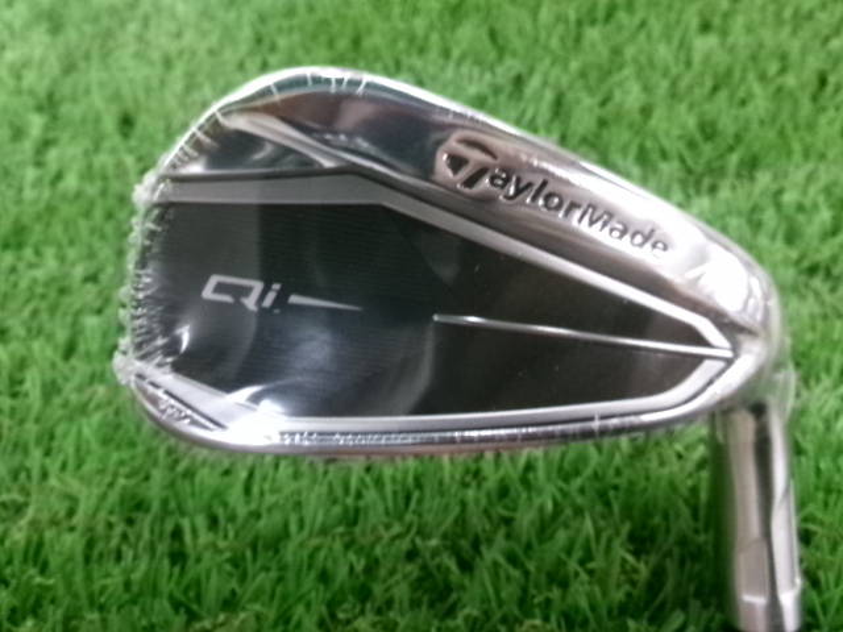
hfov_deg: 63.4
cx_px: 422
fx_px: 682
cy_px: 316
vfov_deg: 49.7
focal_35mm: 28
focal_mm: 5.1
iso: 800
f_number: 3.9
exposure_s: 1/34
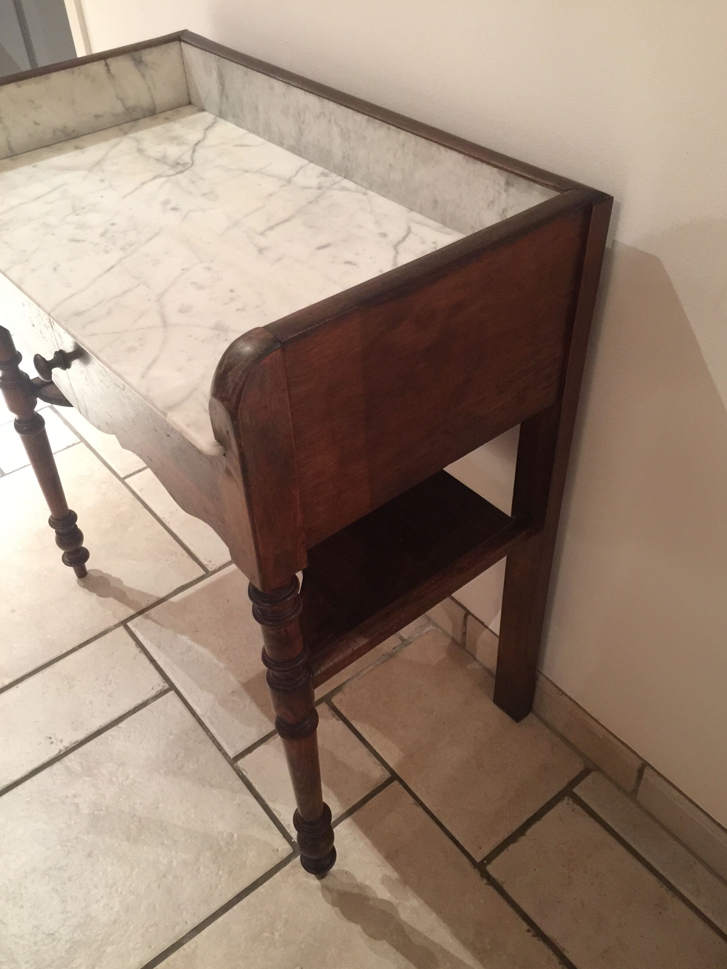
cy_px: 496
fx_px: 840
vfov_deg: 60.0
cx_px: 370
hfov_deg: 46.8
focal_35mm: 30
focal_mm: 4.15
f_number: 2.2
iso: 160
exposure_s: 1/8
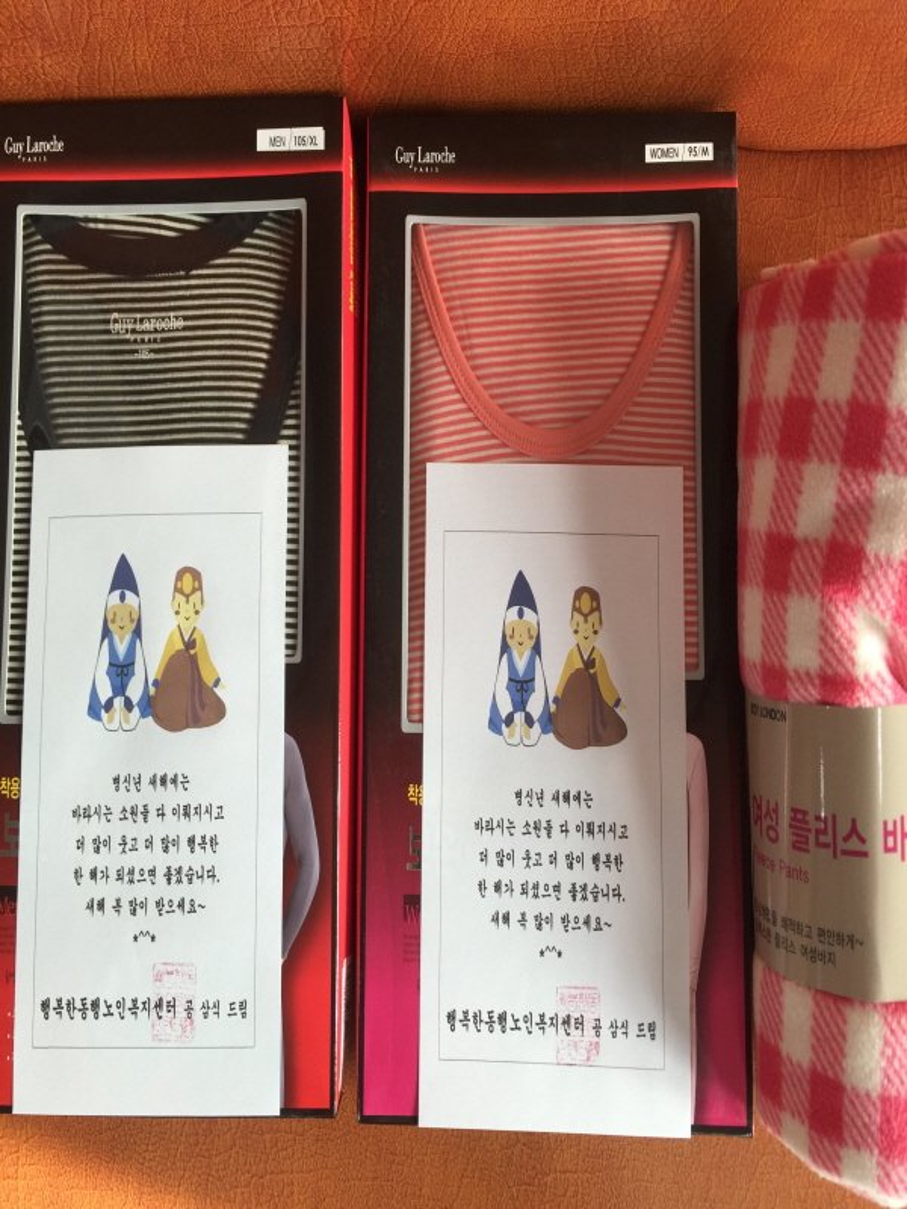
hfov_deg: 48.2
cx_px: 454
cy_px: 604
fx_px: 1013
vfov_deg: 61.7
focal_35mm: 29
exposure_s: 1/60
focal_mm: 4.15
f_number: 2.2
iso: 32
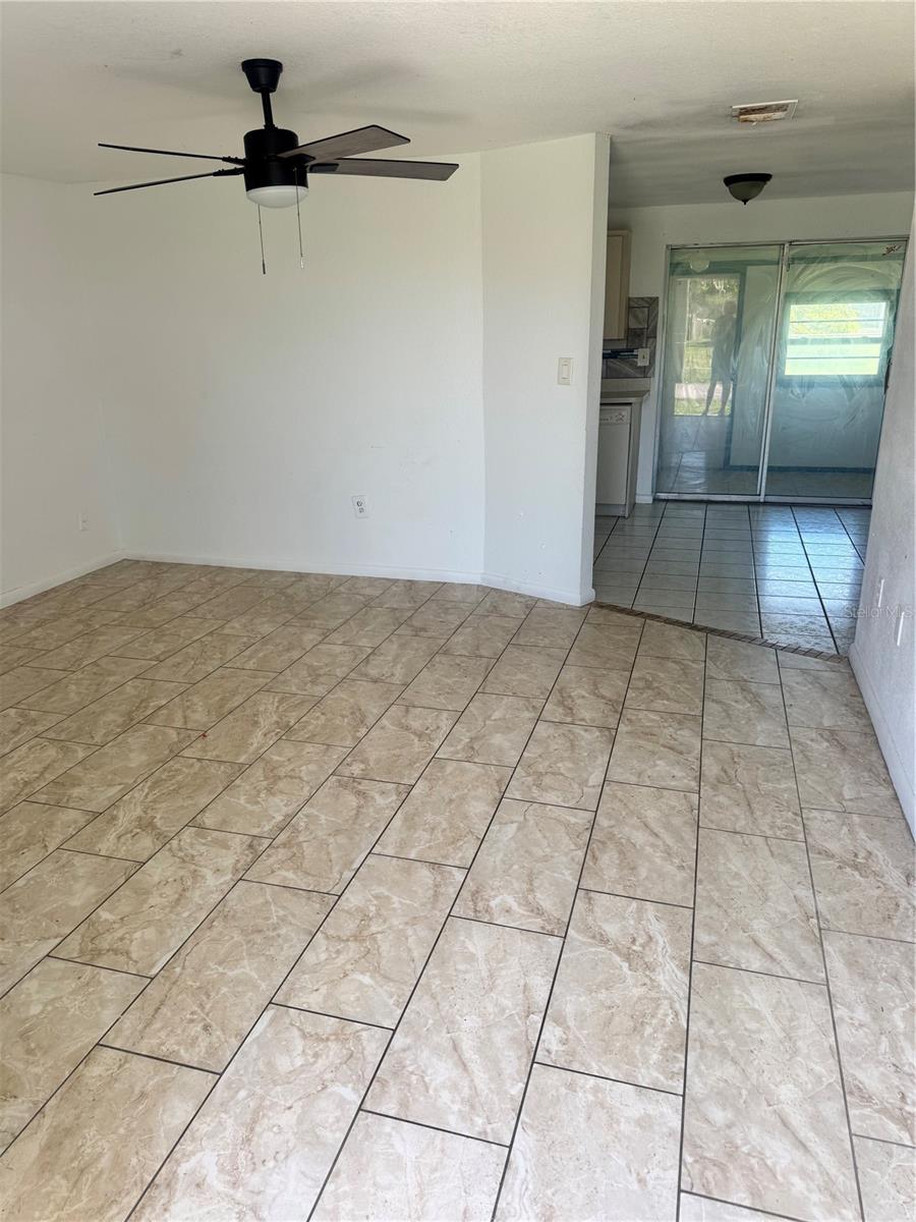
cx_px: 458
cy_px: 611
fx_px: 847
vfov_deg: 71.6
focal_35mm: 24
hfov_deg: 56.8
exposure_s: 1/150
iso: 64
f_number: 1.78
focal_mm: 6.76
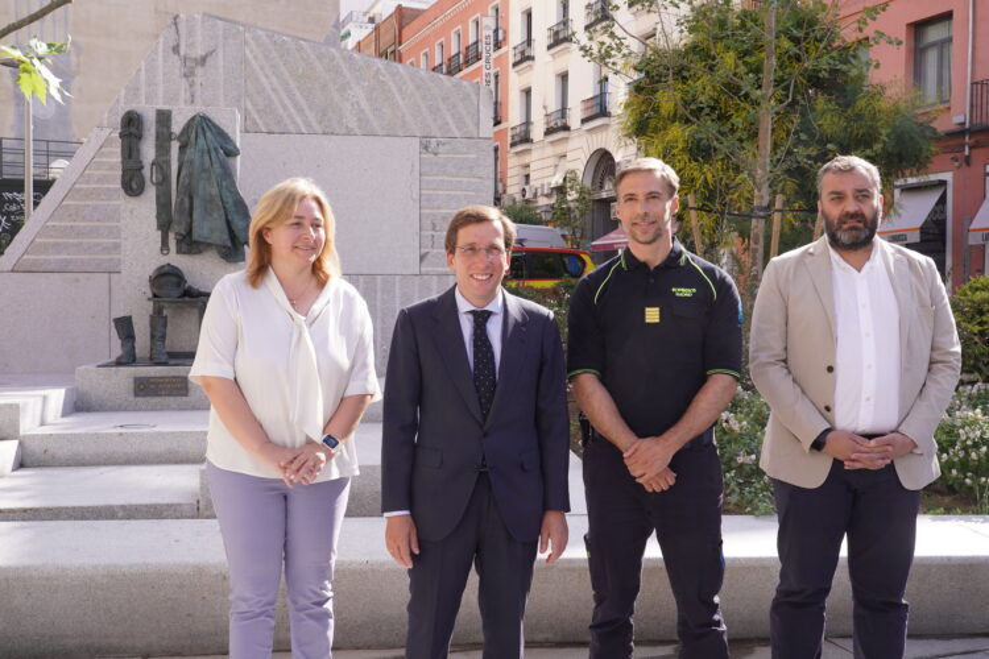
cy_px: 330
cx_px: 494
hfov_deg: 51.9
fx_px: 1016
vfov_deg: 35.9
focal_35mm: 37
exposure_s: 1/250
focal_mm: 37
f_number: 9.5
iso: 640
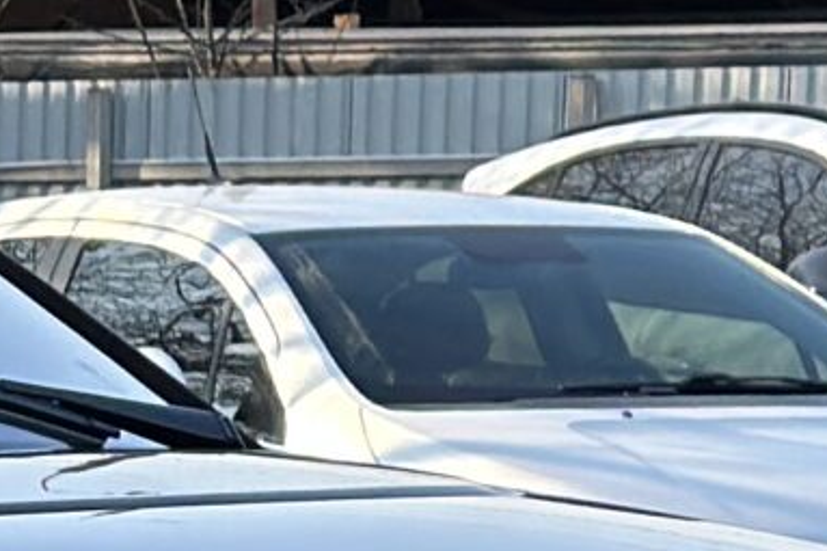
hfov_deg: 6.0
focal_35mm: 334
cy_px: 1312
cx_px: -939
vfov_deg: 4.0
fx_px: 7669
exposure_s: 1/1227
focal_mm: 6.86
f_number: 1.78
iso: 80
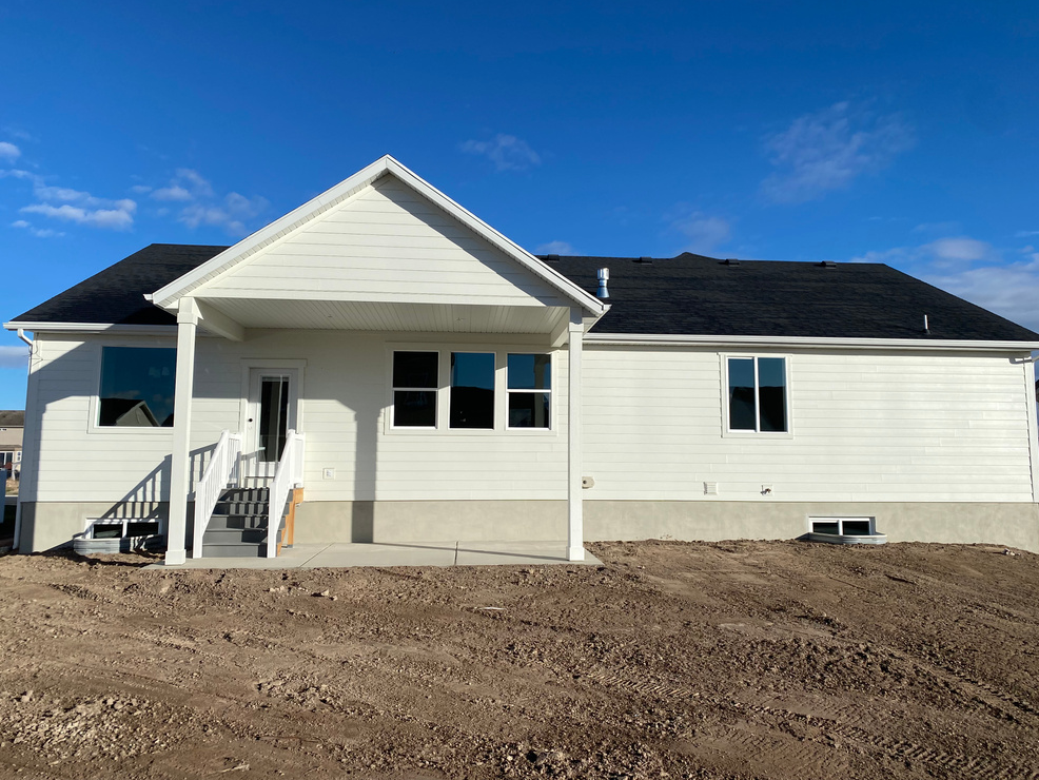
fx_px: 811
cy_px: 376
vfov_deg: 51.4
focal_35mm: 27
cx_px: 531
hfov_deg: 65.3
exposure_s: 1/5025
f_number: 1.8
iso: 32
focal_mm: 4.25
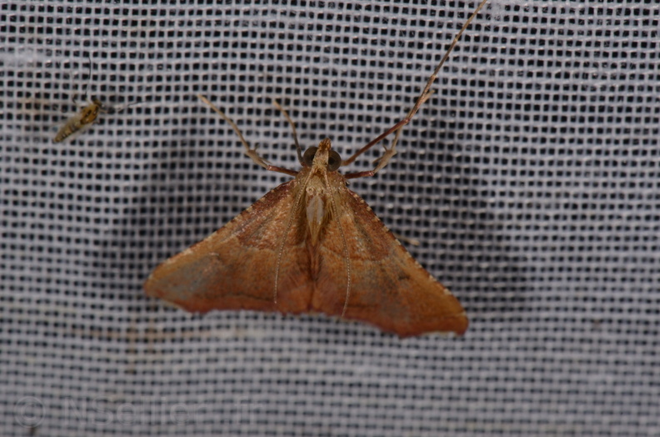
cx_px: 330
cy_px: 218
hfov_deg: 16.1
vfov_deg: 10.7
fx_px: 2332
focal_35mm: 128
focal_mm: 85
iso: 100
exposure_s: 1/60
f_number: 32
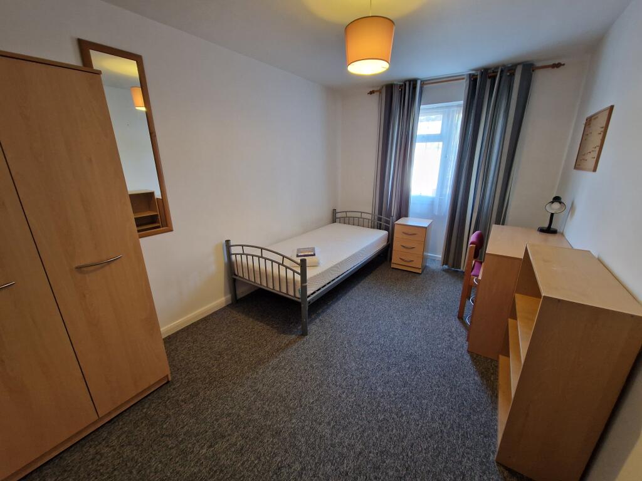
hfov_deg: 106.2
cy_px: 240
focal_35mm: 13
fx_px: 241
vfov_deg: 89.9
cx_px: 321
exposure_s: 1/33
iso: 400
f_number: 2.2
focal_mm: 2.2
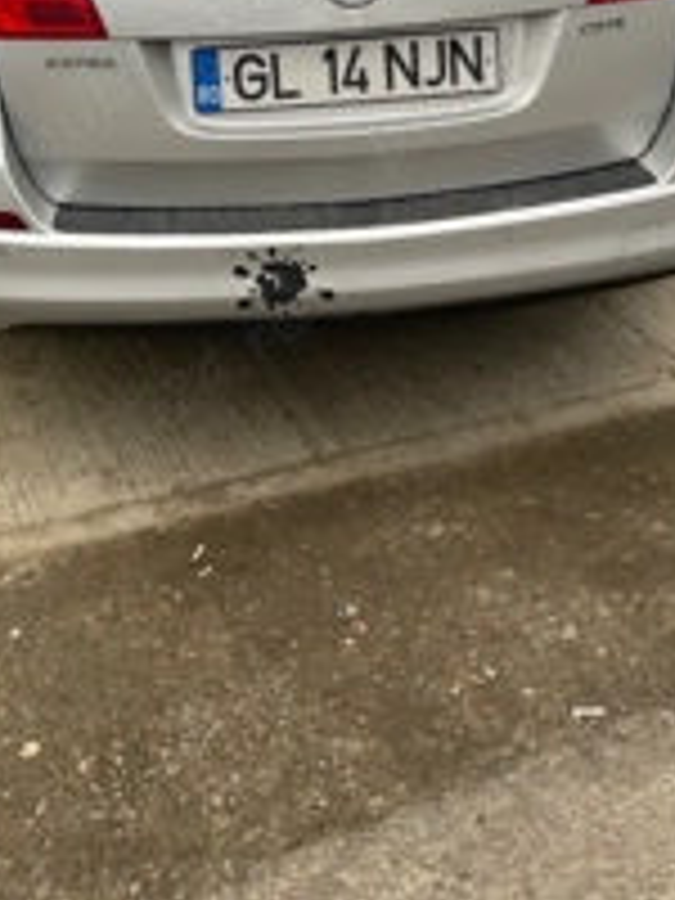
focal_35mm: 52
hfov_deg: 27.9
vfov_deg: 35.0
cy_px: 112
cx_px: 252
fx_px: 1352
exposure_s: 1/131
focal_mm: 4.2
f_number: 1.6
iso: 32
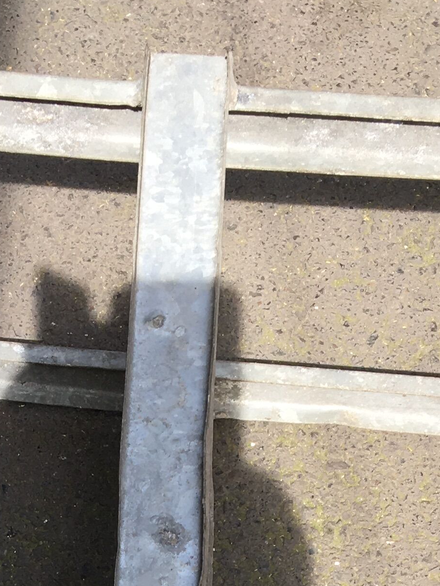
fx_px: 1626
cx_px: 114
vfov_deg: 18.2
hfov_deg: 15.3
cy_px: 873
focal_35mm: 96
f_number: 2.2
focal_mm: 4.15
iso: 25
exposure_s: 1/373
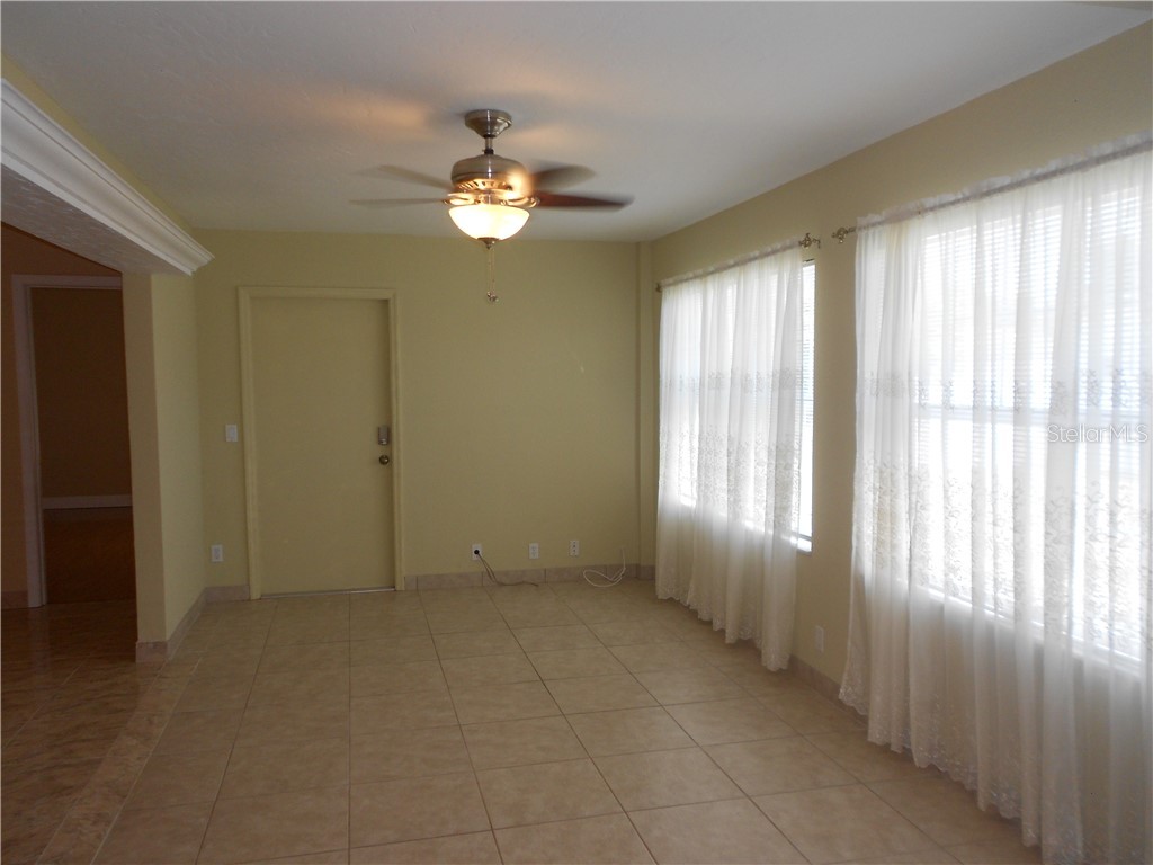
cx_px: 576
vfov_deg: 53.1
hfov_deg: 67.3
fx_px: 866
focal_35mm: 26
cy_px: 432
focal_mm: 4.6
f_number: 3.2
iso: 80
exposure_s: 1/50
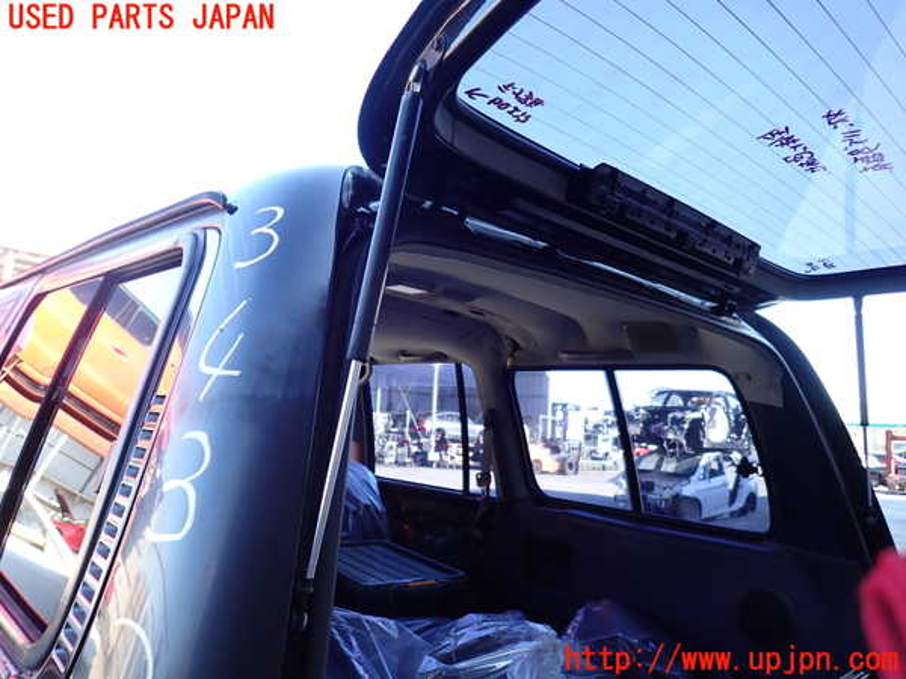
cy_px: 340
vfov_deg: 54.9
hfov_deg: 69.4
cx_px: 453
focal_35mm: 25
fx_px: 654
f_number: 2
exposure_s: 1/100
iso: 100
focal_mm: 4.5
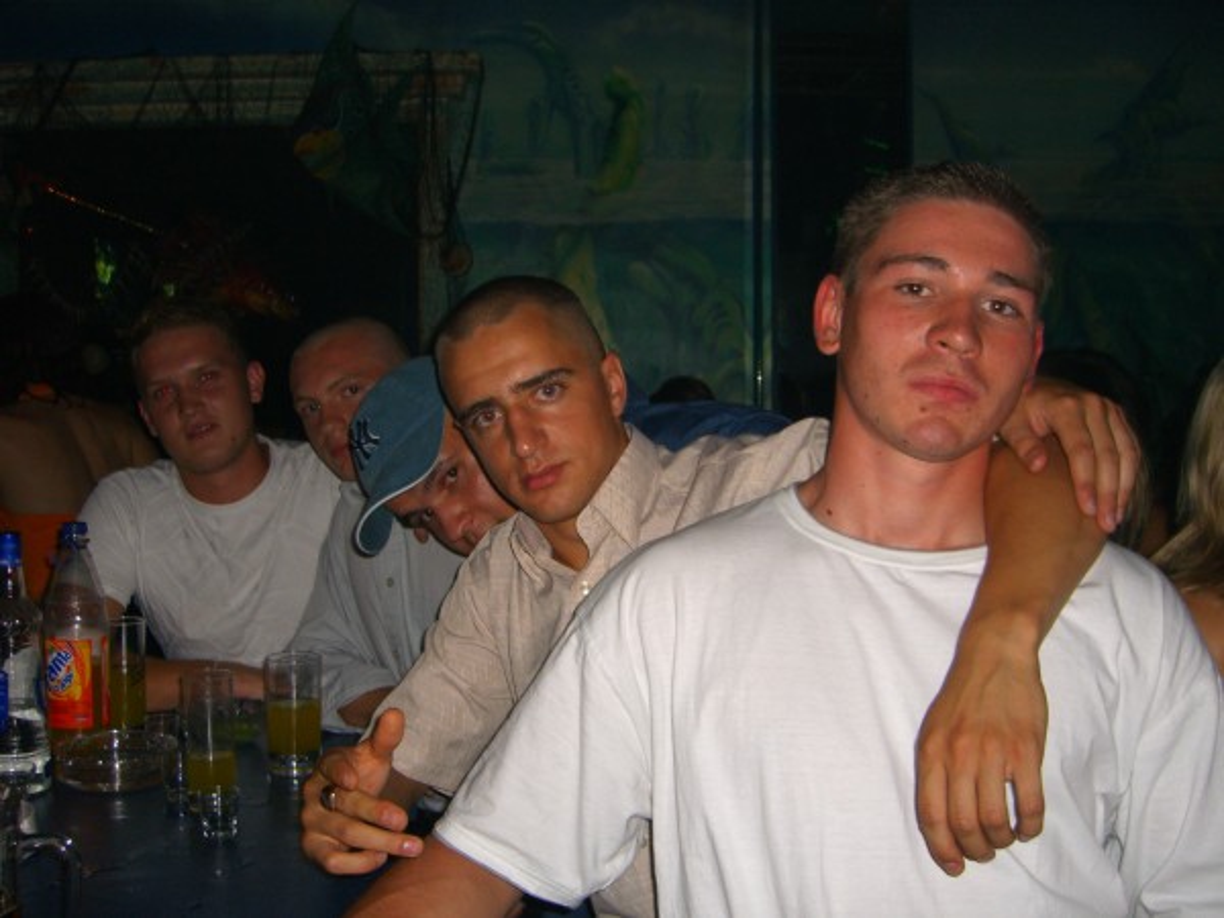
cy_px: 459
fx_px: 1344
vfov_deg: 37.7
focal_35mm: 38
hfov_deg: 49.0
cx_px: 612
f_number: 2.8
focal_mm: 7.9
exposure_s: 1/60
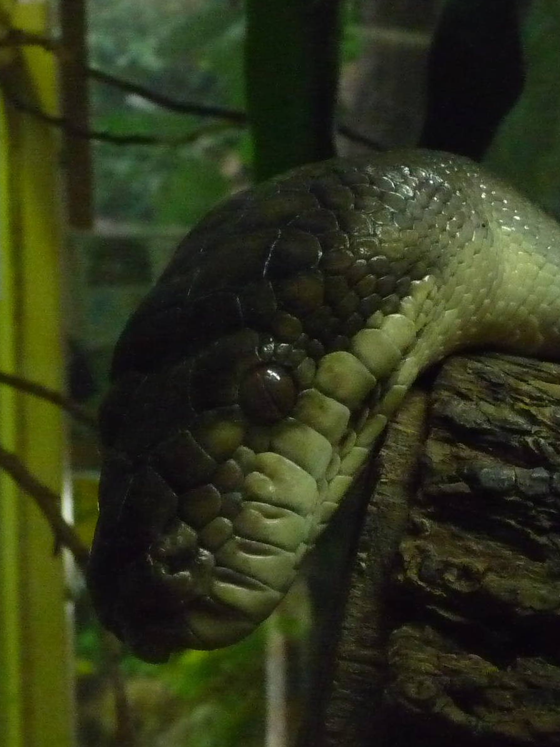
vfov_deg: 12.2
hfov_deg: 9.1
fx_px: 3495
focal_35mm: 162
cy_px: 373
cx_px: 436
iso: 800
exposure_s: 1/25
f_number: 4.6
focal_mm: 12.2
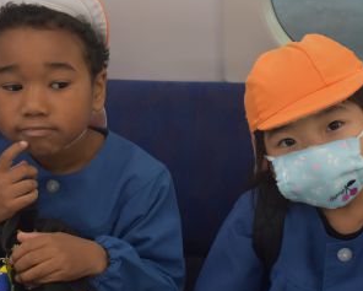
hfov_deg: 27.9
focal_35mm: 68
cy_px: 131
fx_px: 731
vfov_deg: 22.5
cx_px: 194
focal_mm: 22
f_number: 3.8
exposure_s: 1/200
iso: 800
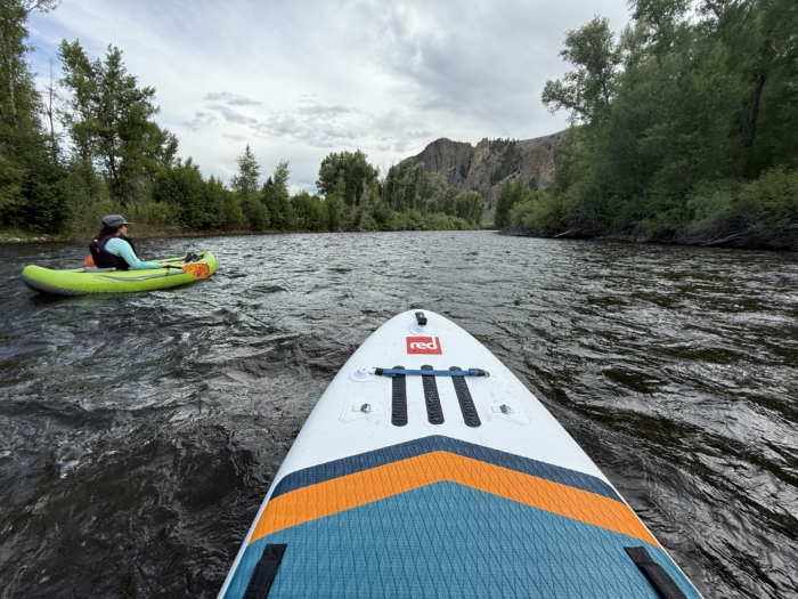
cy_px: 300
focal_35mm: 14
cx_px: 399
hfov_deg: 102.1
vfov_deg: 85.7
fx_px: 323
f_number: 2.2
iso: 50
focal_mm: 2.22
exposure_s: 1/1017
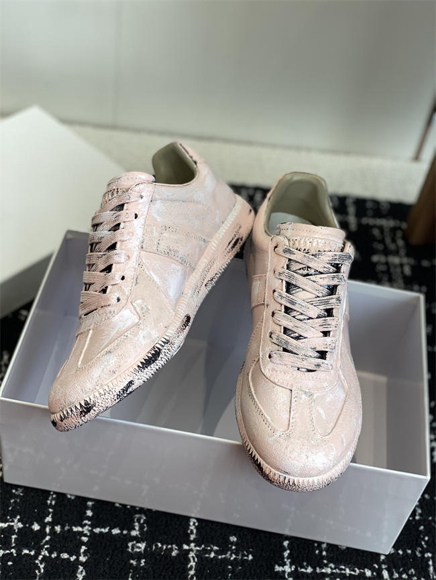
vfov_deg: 36.8
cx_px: 218
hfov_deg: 28.0
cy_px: 290
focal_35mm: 52
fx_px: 873
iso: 32
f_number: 2
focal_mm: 6
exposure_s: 1/122
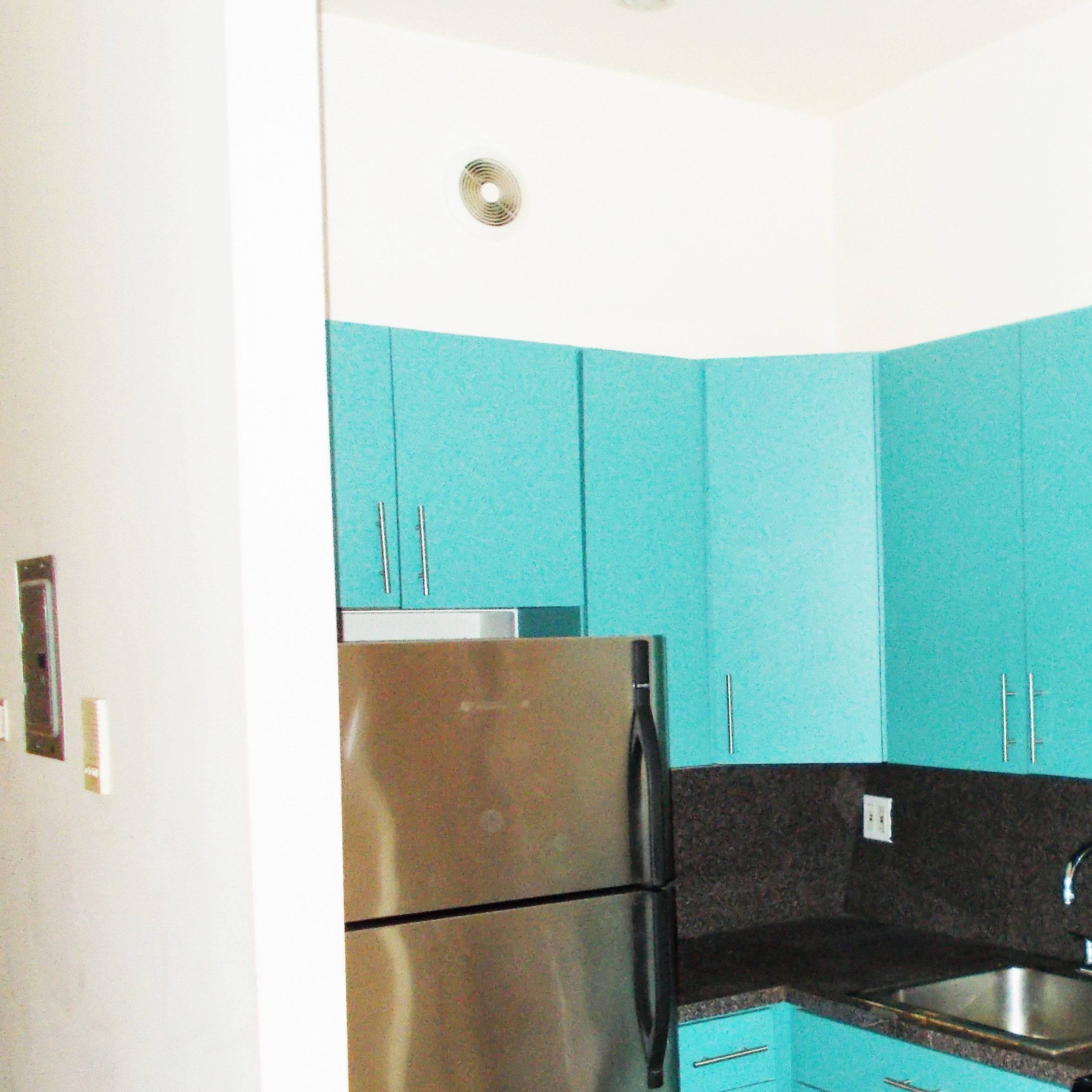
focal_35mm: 45
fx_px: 1606
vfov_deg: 37.3
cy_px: 700
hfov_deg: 35.7
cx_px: 940
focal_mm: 4.6
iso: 280
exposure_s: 1/25
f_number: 3.2
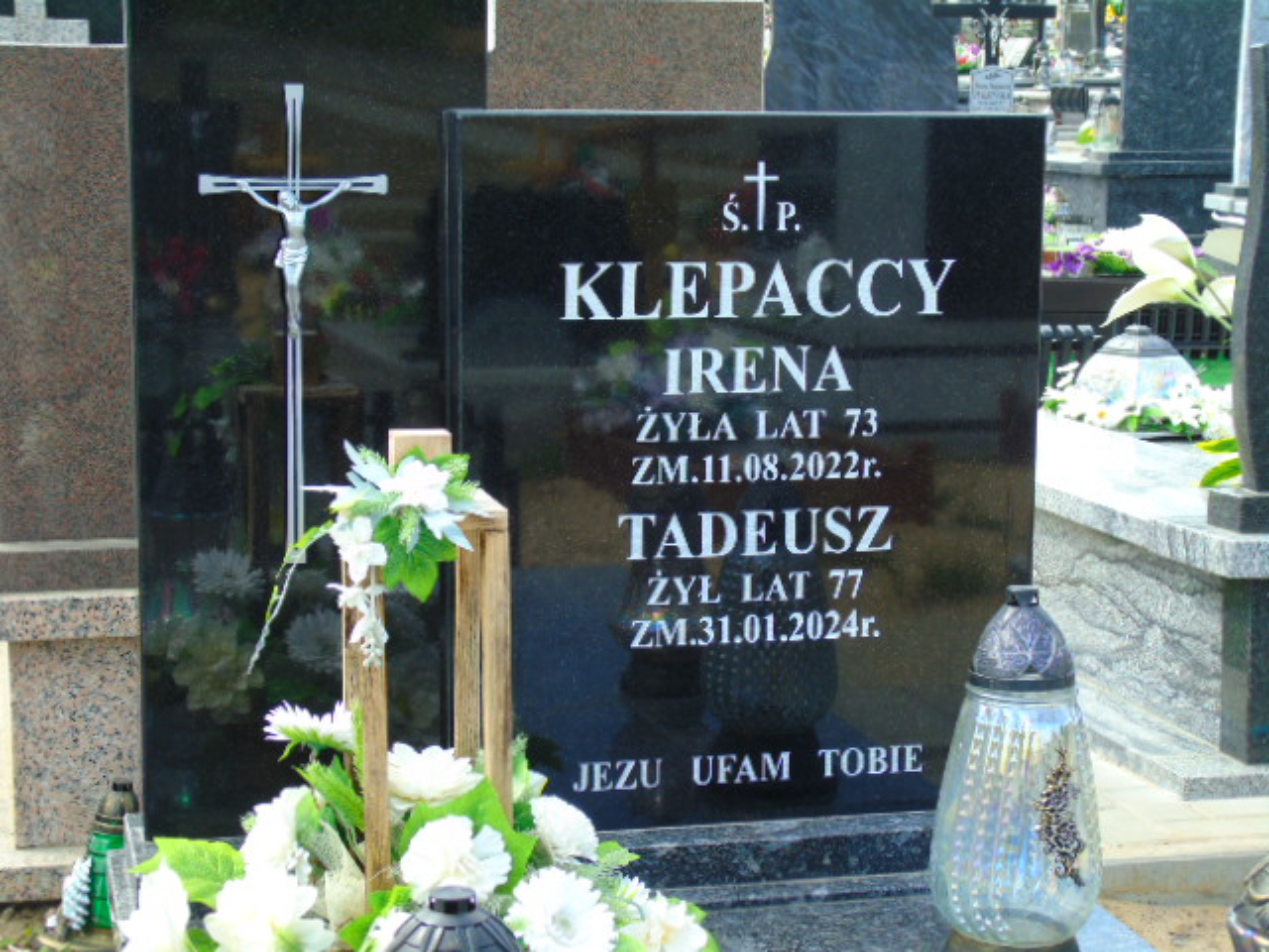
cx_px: 634
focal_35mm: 71
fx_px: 2603
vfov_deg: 20.7
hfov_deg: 27.4
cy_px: 476
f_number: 4.7
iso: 80
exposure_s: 1/125
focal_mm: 13
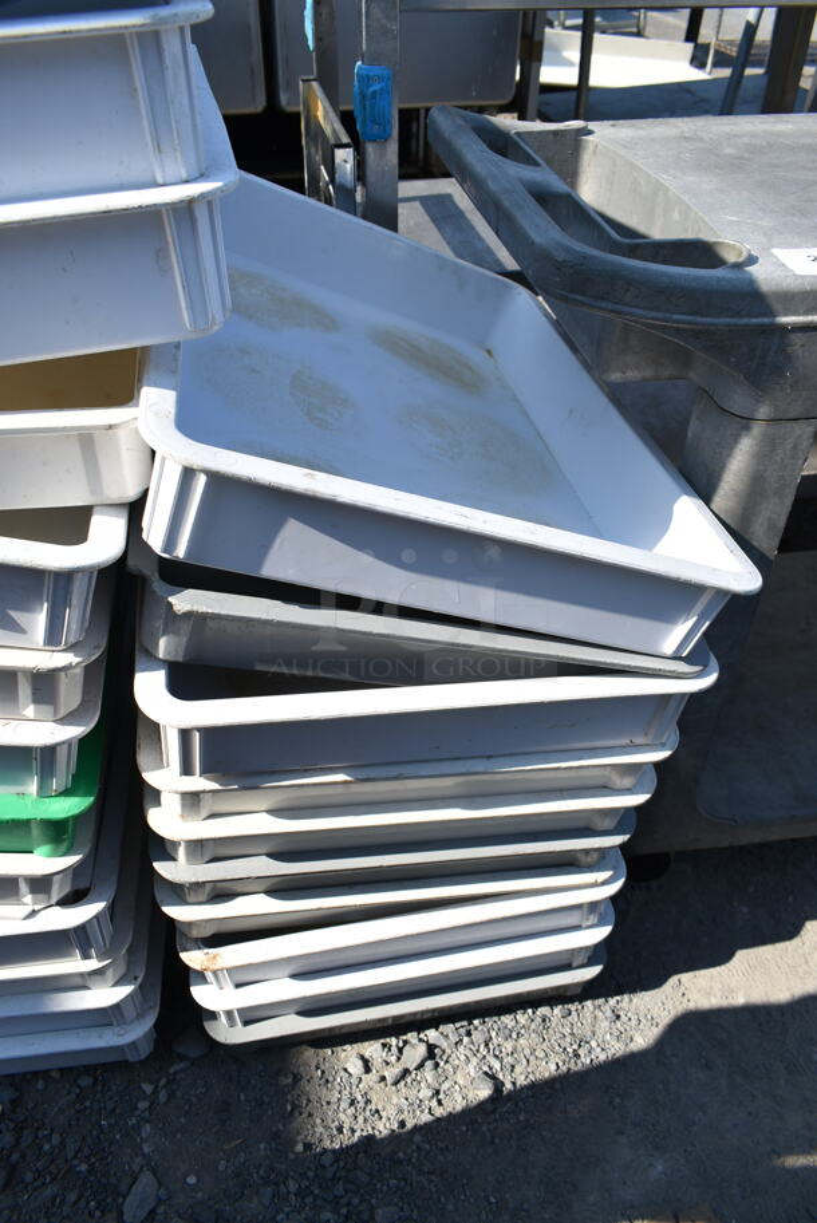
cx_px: 408
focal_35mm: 27
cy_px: 612
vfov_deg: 67.3
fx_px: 918
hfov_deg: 48.0
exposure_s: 1/200
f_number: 7.1
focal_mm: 18
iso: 100
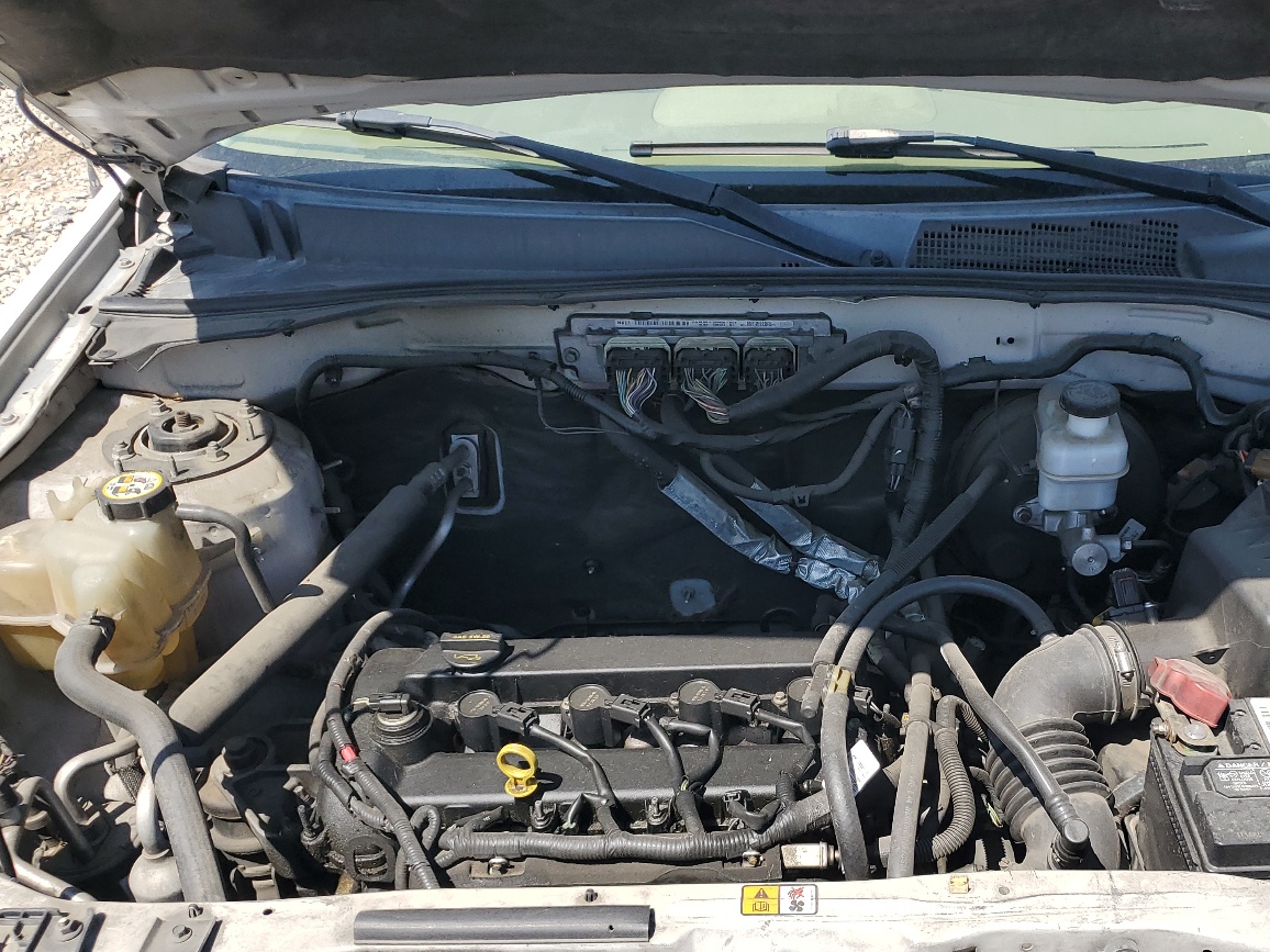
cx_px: 856
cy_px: 564
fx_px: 1321
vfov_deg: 39.5
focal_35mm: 36
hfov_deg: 50.4
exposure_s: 1/2000
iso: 50
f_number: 1.5
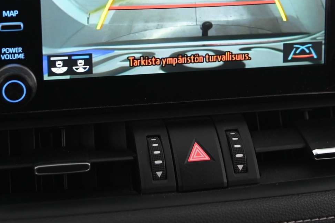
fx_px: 781
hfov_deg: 24.2
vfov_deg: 16.1
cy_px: 36
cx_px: 169
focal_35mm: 84
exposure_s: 1/25
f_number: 4
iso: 2000
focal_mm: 50
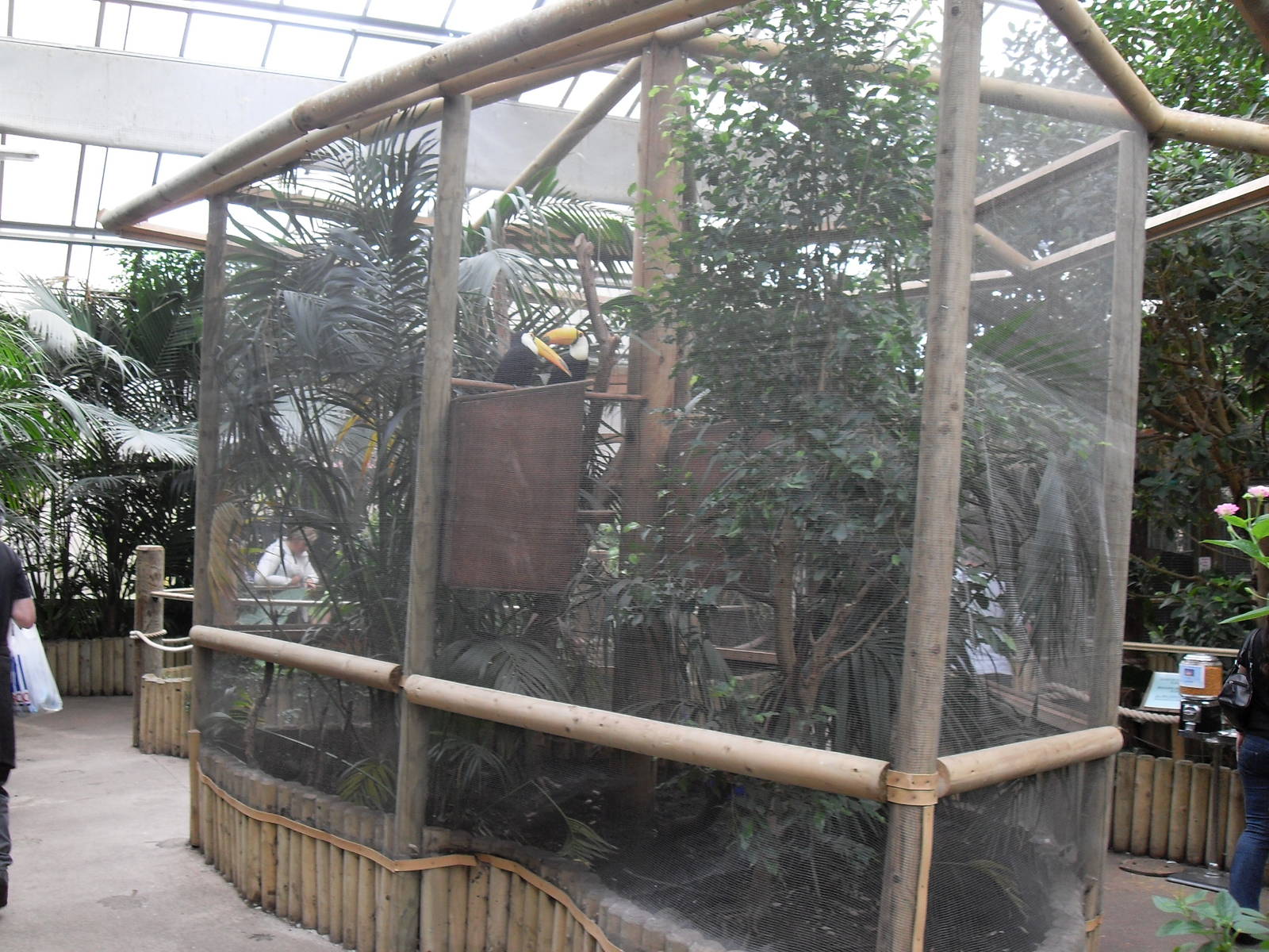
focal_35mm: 37
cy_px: 476
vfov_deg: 38.7
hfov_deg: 50.1
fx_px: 1356
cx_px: 634
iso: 100
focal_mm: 6.3
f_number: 2.8
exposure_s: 1/60
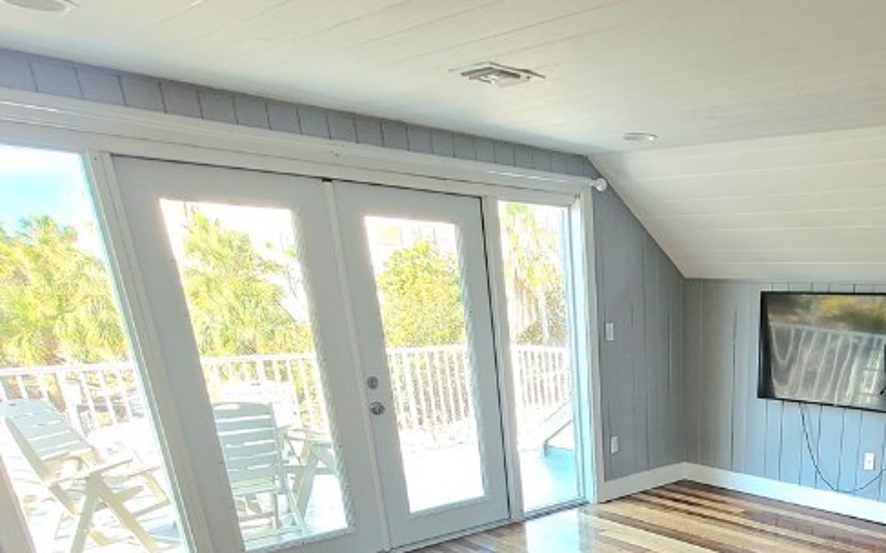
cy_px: 582
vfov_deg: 37.4
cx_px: 693
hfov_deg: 60.1
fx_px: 700
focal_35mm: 29
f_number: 2.2
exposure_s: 1/120
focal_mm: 1.74
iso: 80
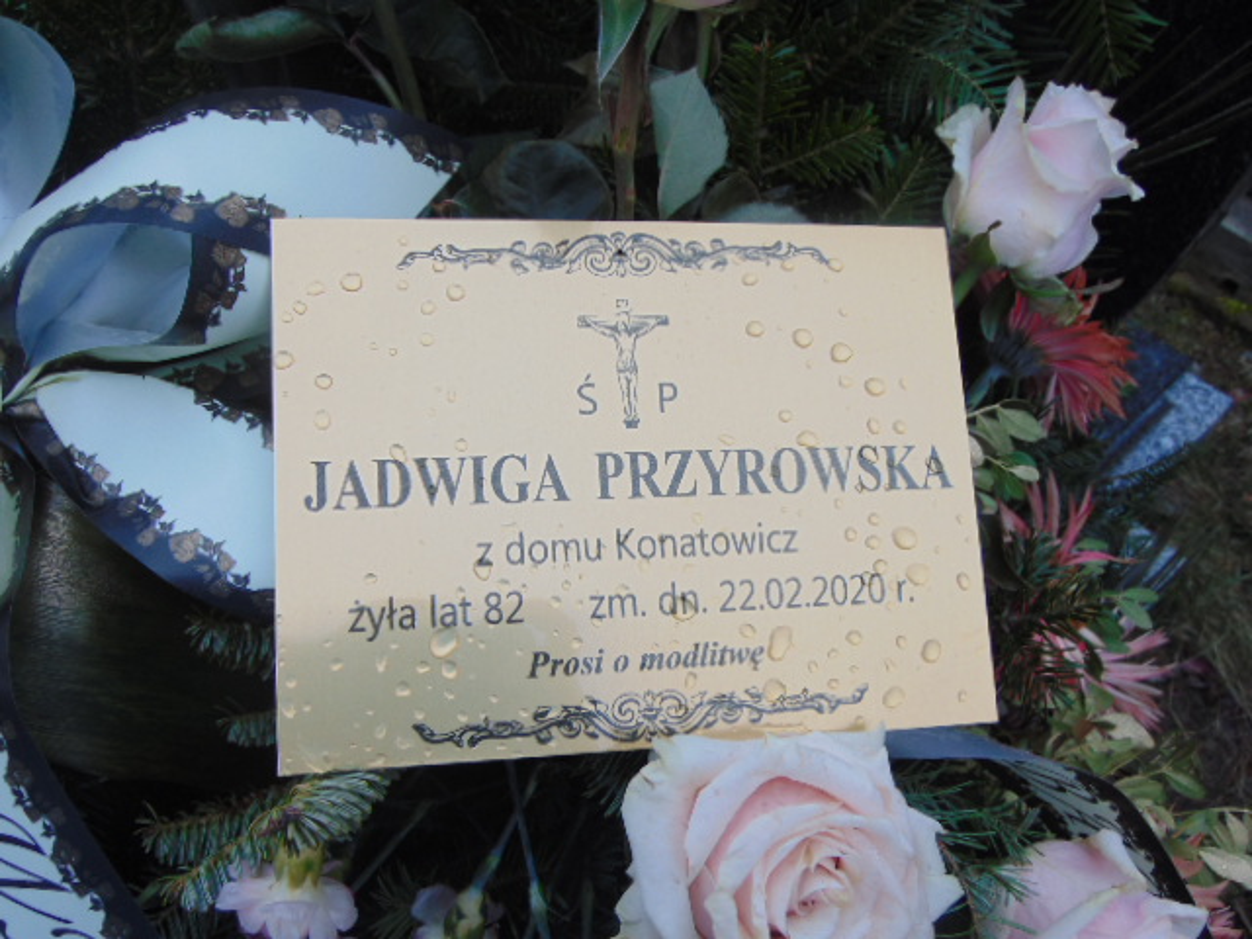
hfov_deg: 55.4
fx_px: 1194
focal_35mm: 33
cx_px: 626
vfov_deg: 42.9
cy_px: 470
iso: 80
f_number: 3.2
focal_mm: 5.8
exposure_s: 1/500
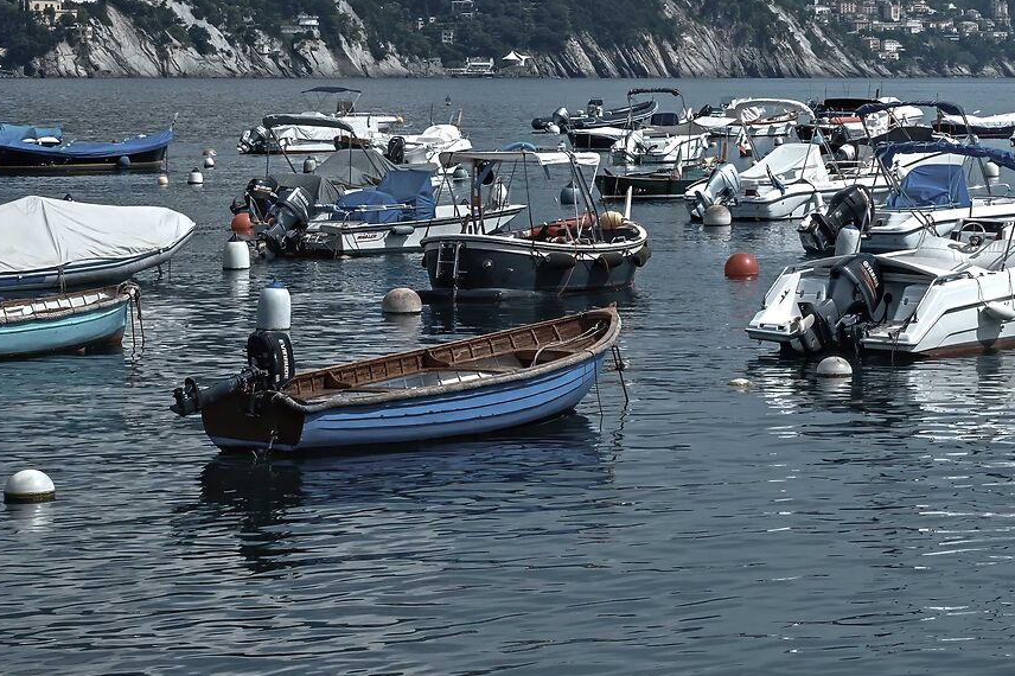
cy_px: 26
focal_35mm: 115
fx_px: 3241
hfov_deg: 16.7
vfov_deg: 11.8
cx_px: 1336
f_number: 5.6
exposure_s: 1/1250
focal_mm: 27
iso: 125
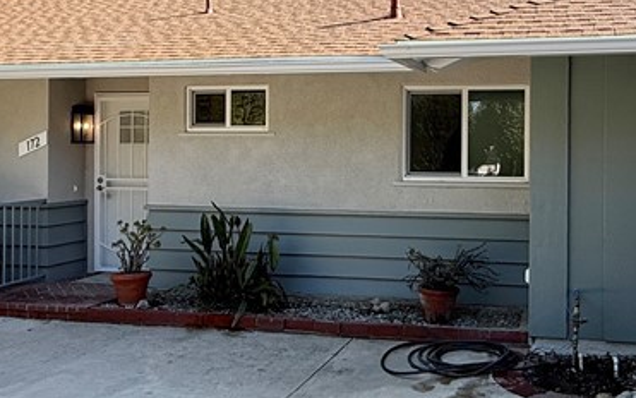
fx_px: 711
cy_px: 151
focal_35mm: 41
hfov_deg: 47.5
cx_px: 422
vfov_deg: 31.1
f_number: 2.2
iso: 64
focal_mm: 2.22
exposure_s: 1/579
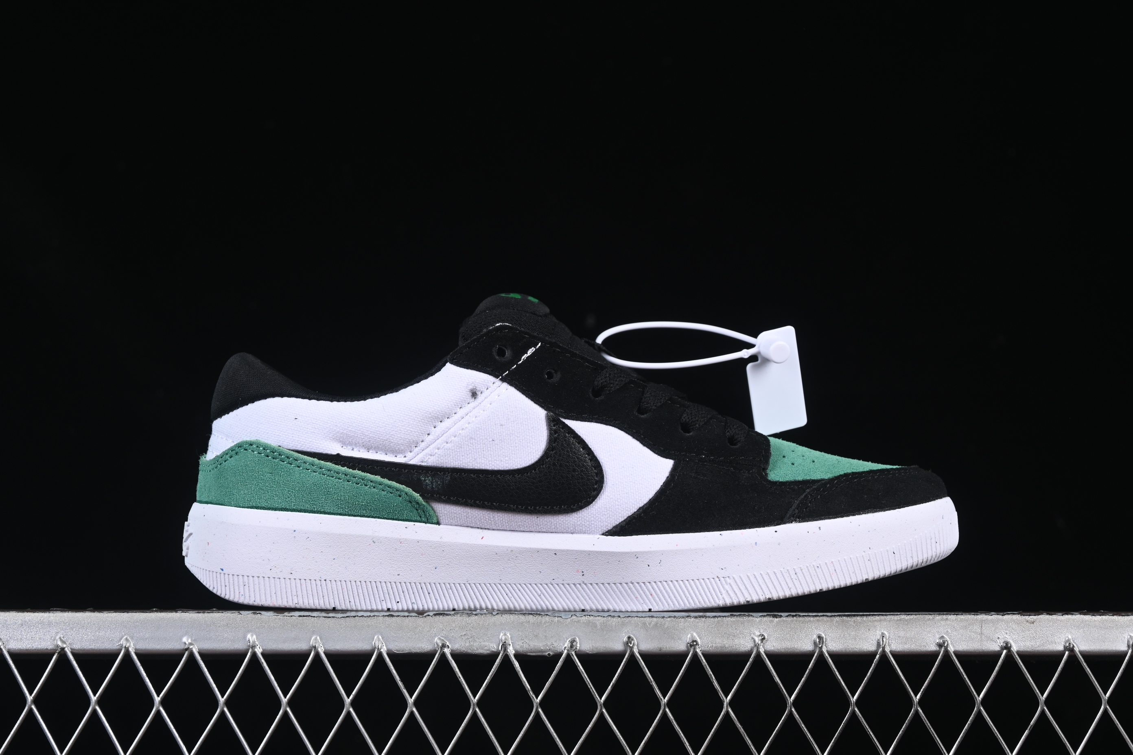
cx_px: 566
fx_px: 2360
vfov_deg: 18.2
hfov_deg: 27.0
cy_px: 378
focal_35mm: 75
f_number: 7.1
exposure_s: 1/80
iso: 160
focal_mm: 50
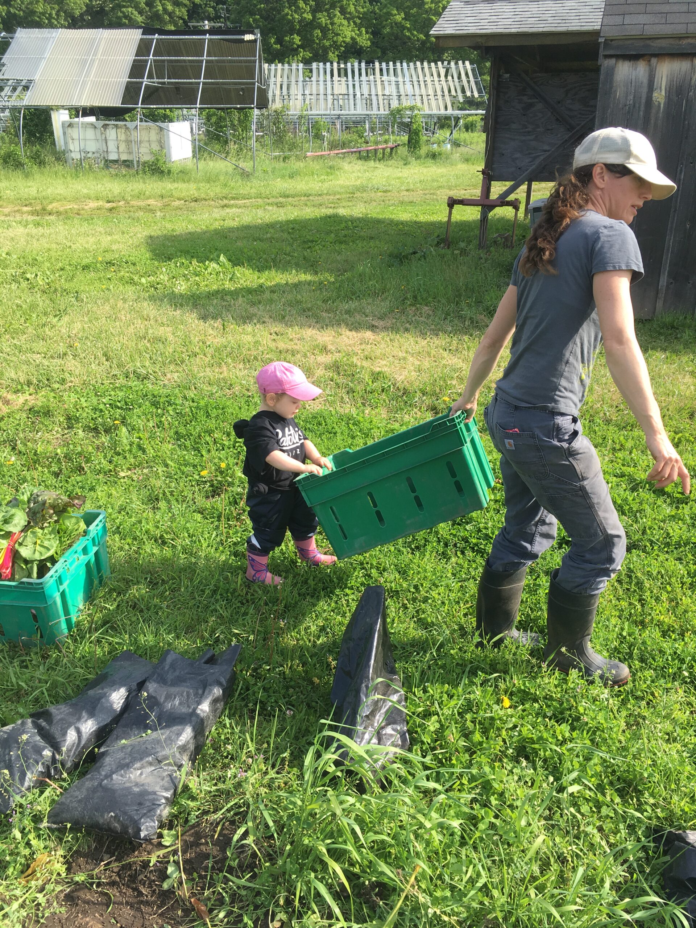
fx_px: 777
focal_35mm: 29
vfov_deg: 61.7
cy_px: 464
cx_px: 348
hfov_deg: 48.2
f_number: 2.2
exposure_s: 1/699
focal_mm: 4.15
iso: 25
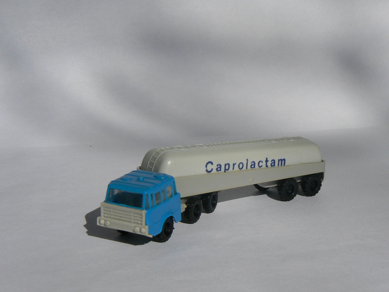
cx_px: 194
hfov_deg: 27.4
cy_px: 146
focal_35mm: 71
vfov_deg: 20.7
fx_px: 798
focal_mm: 11.8
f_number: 8
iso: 80
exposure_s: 1/1000
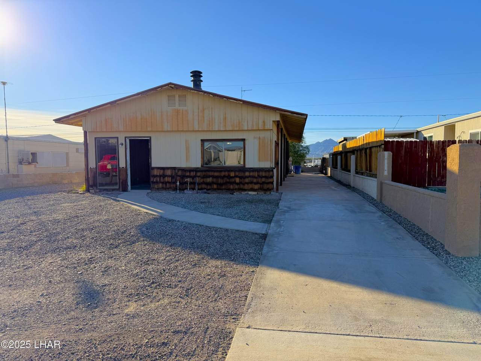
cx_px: 240
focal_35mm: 24
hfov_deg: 71.6
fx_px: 333
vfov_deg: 56.8
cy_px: 180
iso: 80
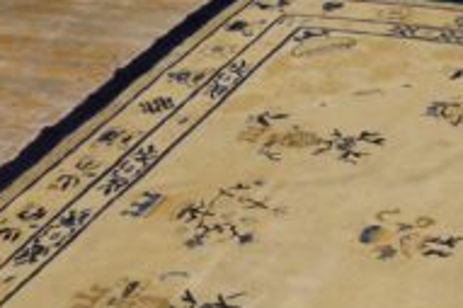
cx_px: 390
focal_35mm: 85
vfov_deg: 14.8
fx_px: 1092
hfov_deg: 23.5
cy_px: 474
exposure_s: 1/60
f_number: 4
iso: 640
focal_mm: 18
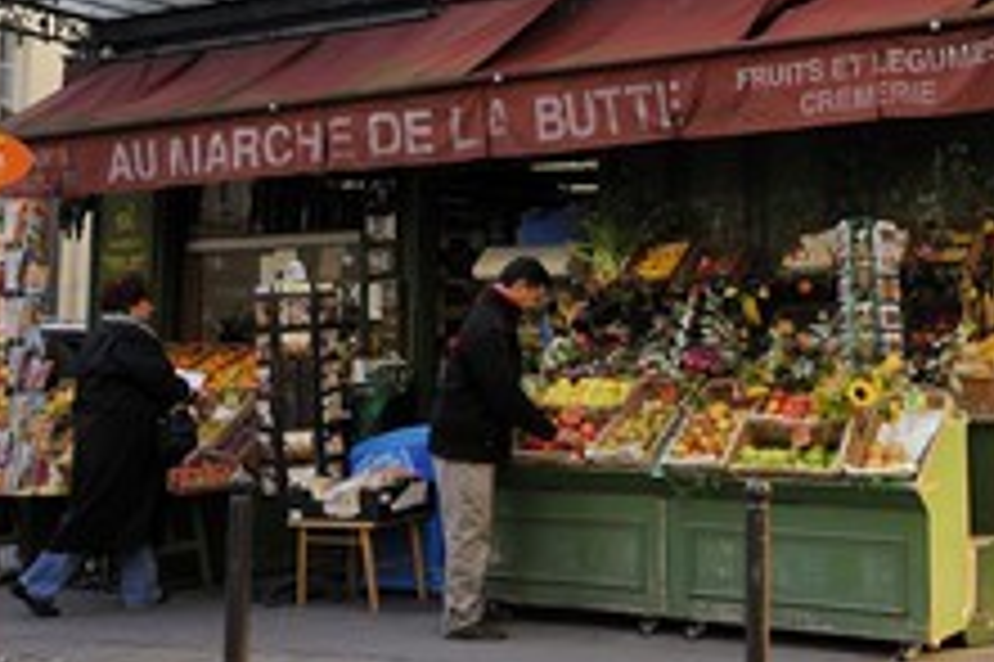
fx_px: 1628
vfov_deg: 22.9
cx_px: 819
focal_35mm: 59
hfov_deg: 32.8
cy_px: 225
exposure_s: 1/125
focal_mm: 31
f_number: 9
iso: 400
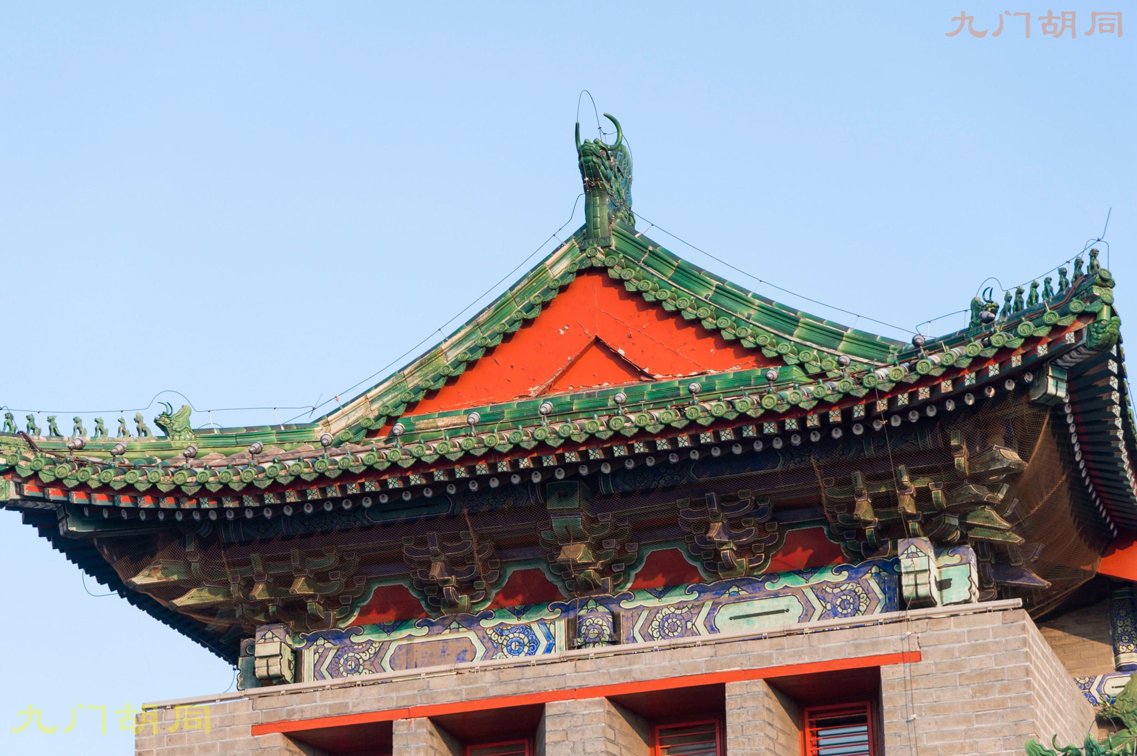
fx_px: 3313
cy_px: 378
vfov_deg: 13.0
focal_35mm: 105
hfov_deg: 19.5
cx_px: 568
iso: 200
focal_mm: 70
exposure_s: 1/800
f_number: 4
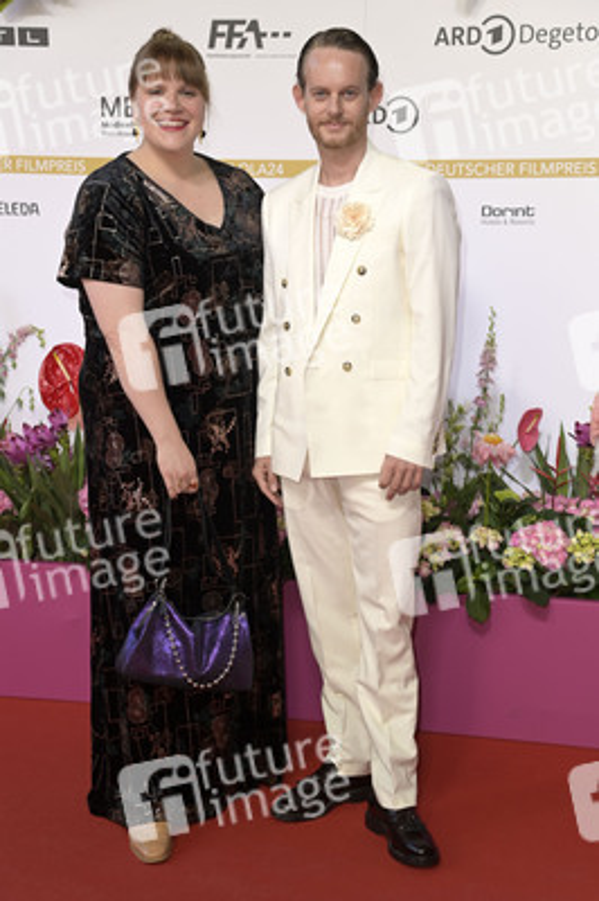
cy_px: 450
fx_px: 1625
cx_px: 300
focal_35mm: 65
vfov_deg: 31.0
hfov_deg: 20.9
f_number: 5
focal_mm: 65
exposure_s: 1/250
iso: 640
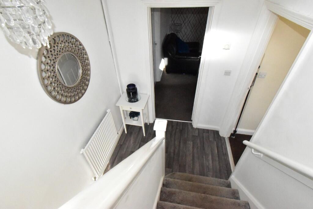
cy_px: 104
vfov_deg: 69.7
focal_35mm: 17
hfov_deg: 92.4
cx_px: 156
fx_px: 150
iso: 12800
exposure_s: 1/200
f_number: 18
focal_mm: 11.5
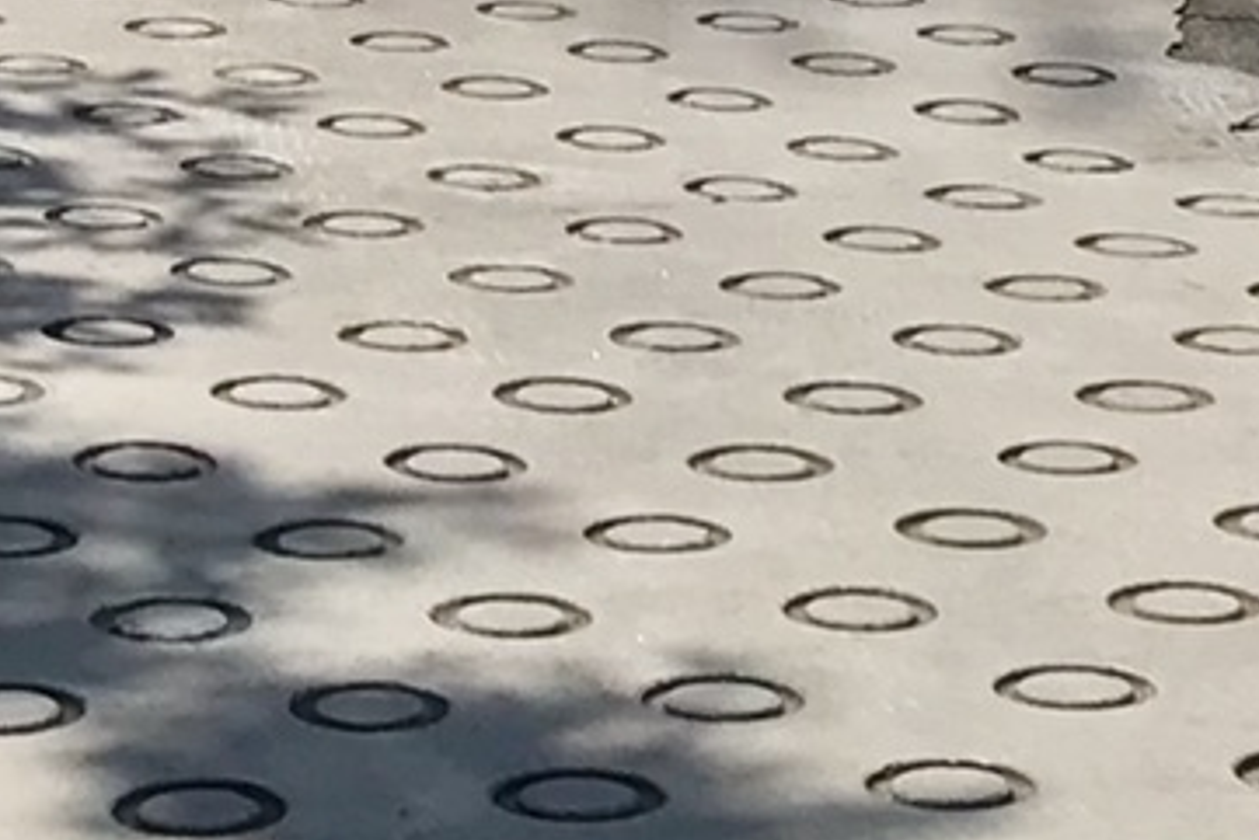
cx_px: 666
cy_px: -1408
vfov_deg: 7.6
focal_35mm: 165
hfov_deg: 12.4
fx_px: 5772
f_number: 1.8
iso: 20
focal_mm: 3.99
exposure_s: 1/2398
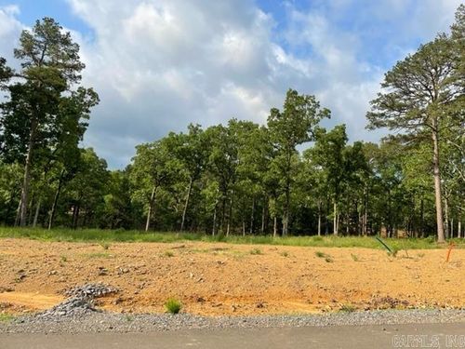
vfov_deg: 53.1
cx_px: 232
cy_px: 174
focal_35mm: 26
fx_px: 349
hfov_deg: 67.3
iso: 32
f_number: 1.6
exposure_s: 1/3205
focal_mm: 4.2
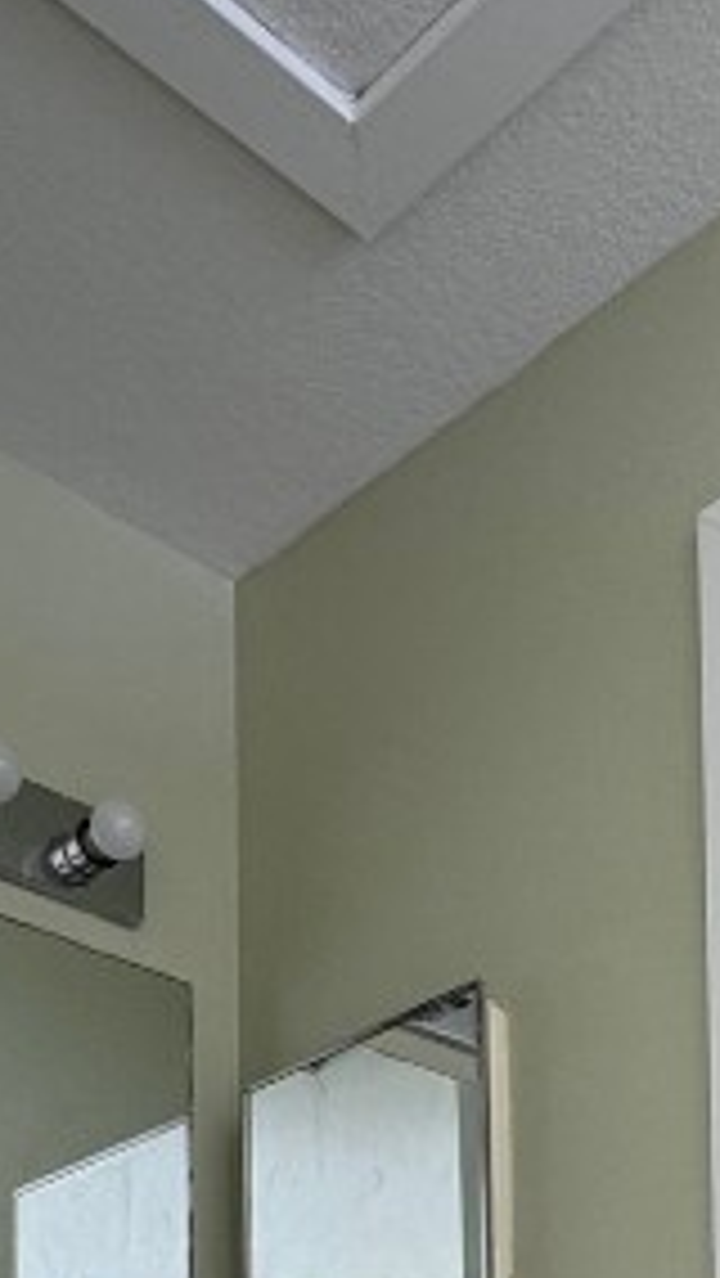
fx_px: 1865
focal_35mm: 55
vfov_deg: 29.6
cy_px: 1701
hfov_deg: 21.3
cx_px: 666
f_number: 2.2
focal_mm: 2.22
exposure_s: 1/120
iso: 160
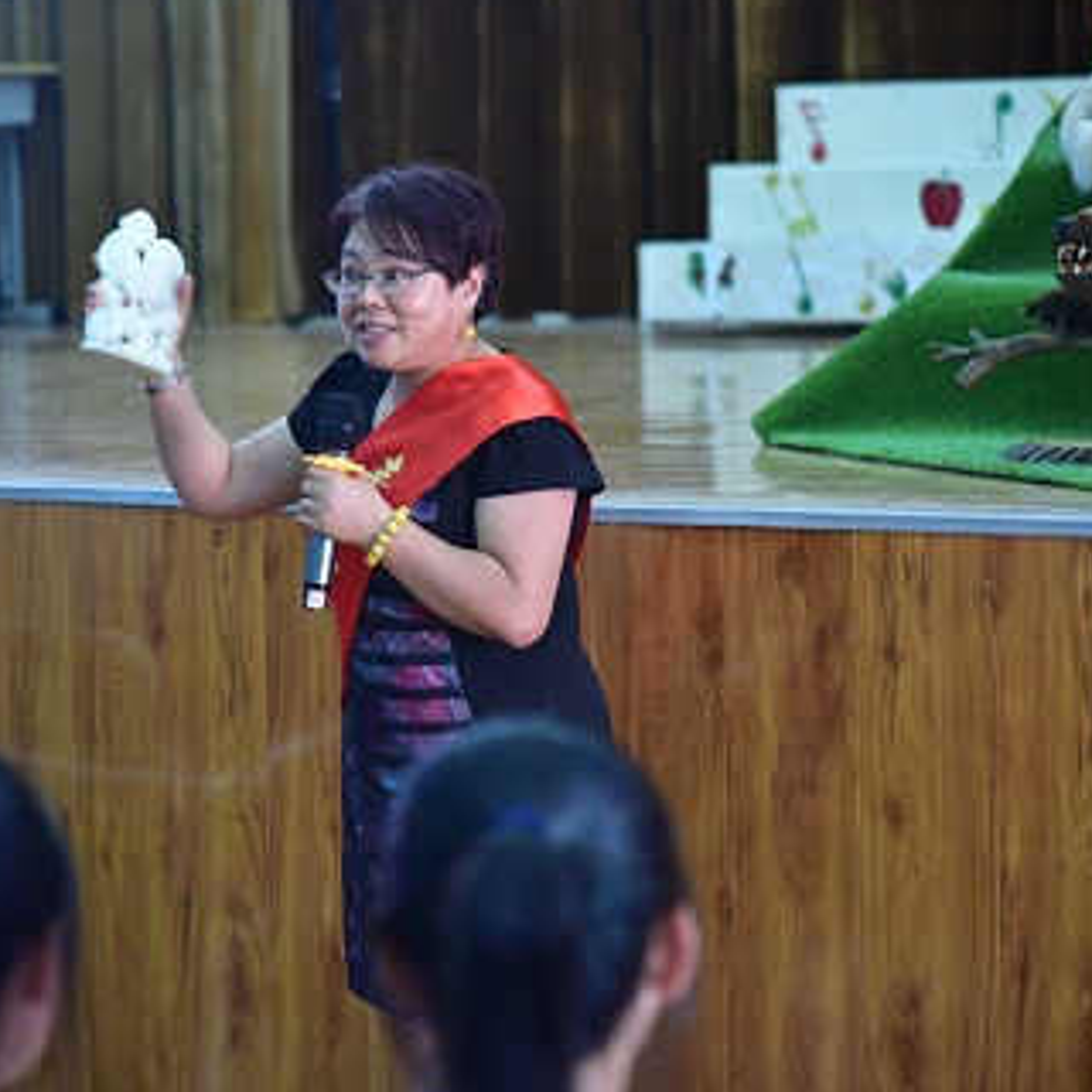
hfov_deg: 12.0
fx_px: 5211
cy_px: 548
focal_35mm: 146
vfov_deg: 12.0
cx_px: 375
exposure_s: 1/25
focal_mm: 110
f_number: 4
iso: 2000
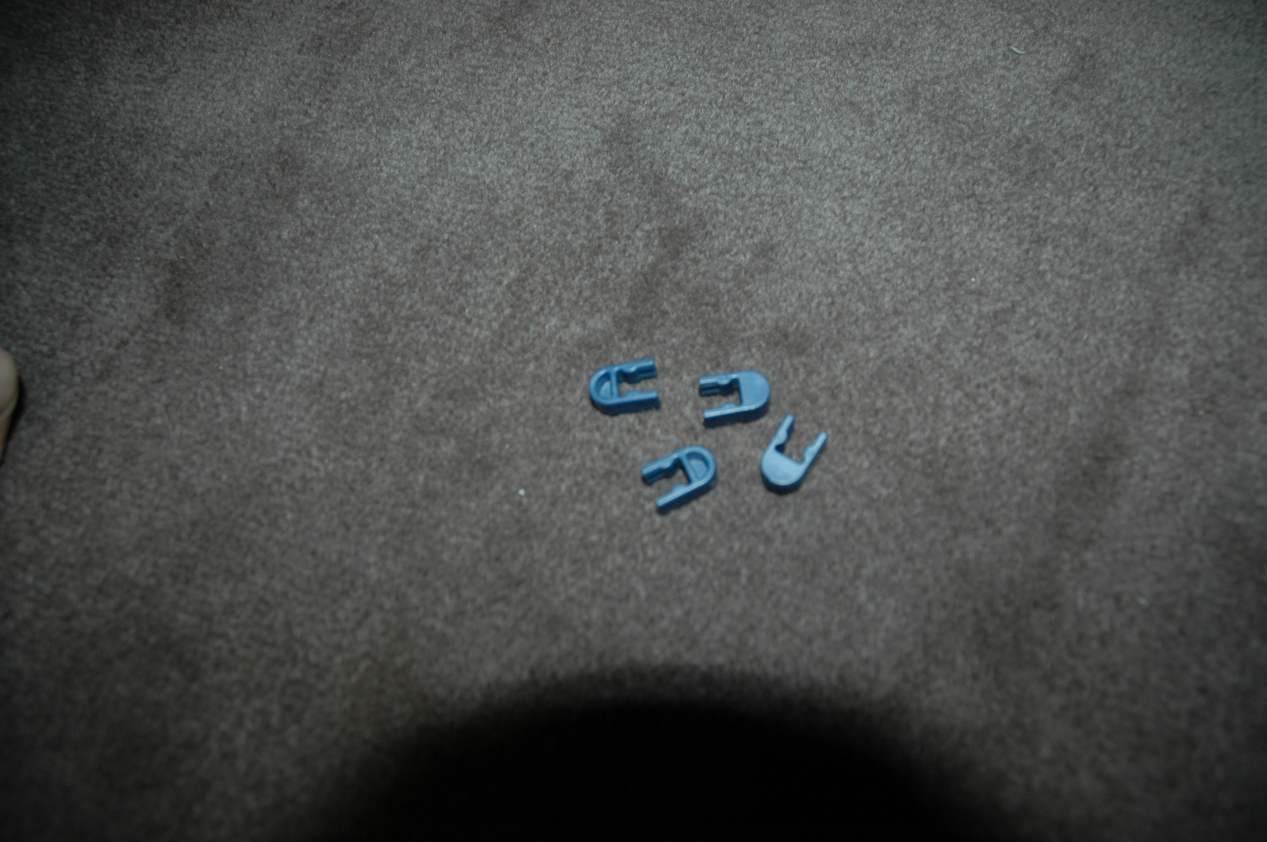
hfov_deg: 67.4
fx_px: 949
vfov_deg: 47.8
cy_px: 421
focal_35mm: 27
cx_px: 634
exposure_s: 1/60
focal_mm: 18
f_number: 3.5
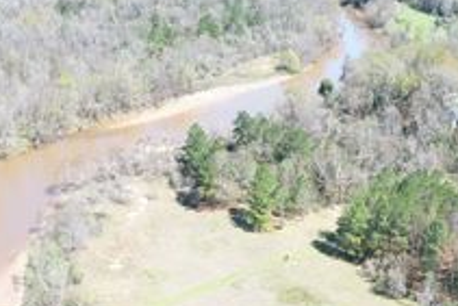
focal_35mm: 57
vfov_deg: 22.9
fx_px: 726
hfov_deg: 34.9
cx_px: 284
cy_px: 301
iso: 400
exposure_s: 1/500
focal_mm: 10.26
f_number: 5.6
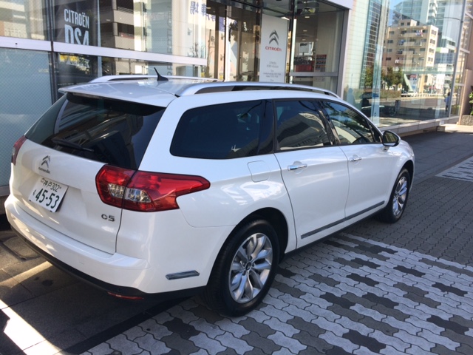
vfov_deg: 48.2
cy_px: 178
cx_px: 236
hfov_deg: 61.7
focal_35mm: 29
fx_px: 396
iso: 32
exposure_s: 1/477
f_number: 2.2
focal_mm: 4.15
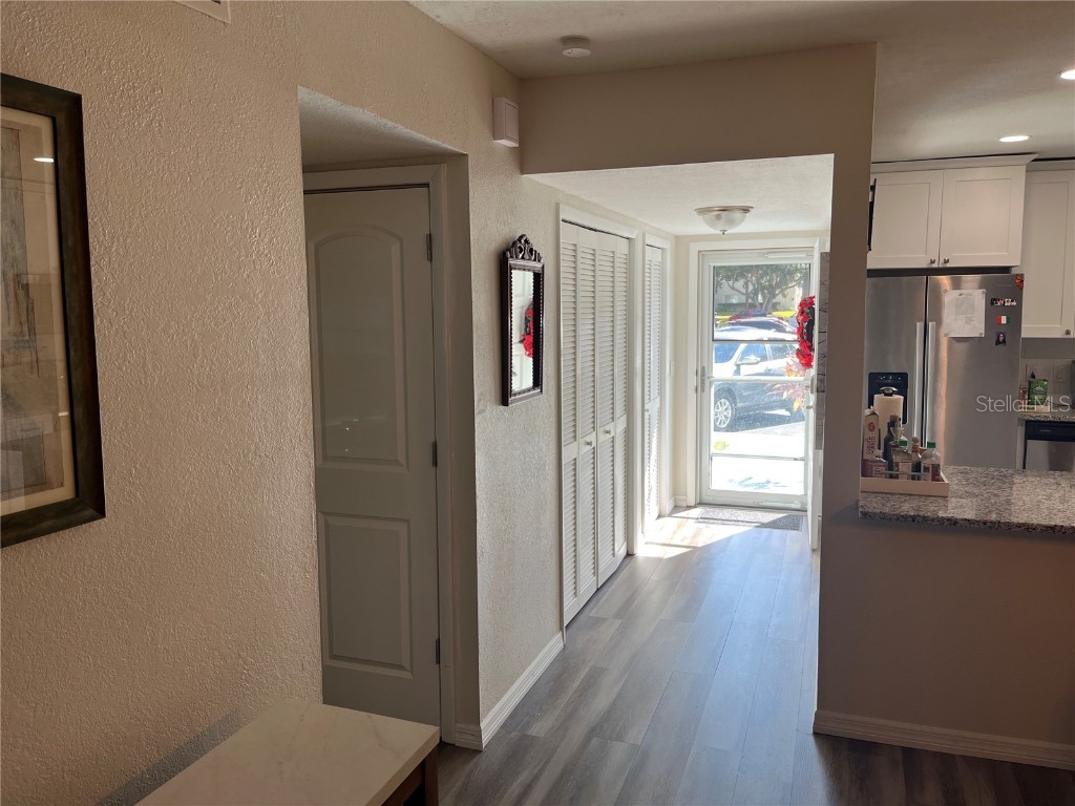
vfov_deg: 53.1
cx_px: 538
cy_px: 403
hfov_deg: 67.3
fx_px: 807
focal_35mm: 26
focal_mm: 5.1
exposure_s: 1/139
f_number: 1.6
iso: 32
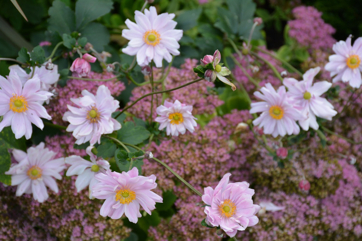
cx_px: 181
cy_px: 120
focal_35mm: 105
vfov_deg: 13.0
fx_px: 1056
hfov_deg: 19.5
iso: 200
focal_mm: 70
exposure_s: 1/200
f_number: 7.1
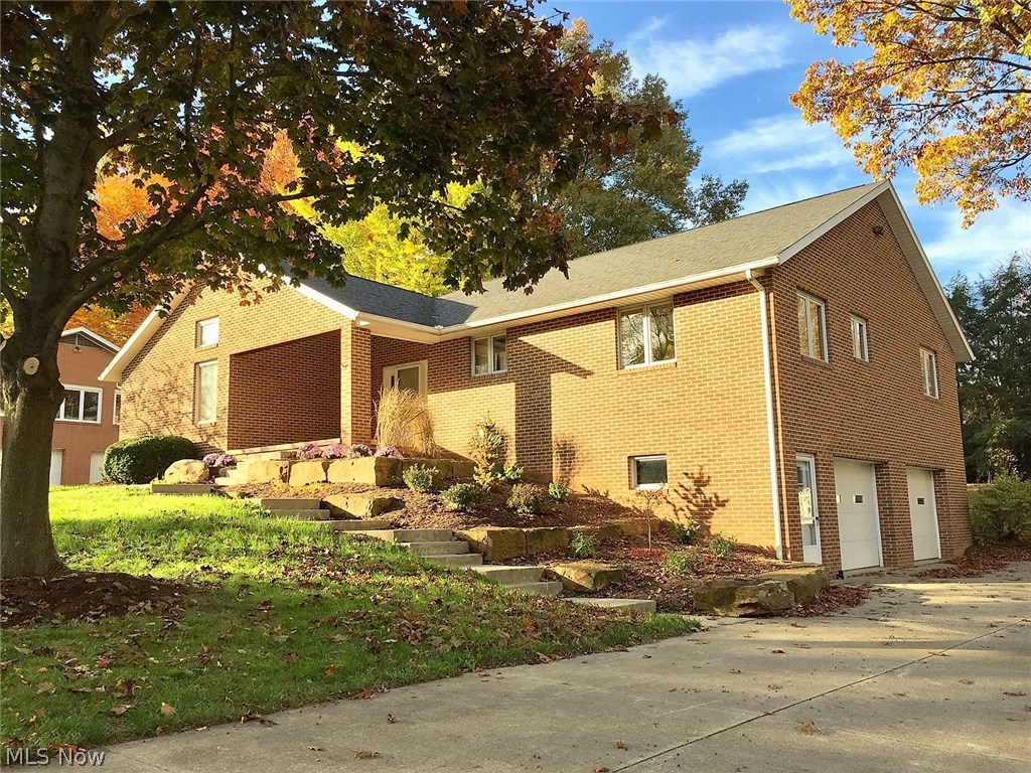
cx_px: 516
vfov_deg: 48.2
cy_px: 386
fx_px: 864
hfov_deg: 61.7
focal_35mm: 29
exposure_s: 1/618
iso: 32
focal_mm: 4.15
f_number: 2.2
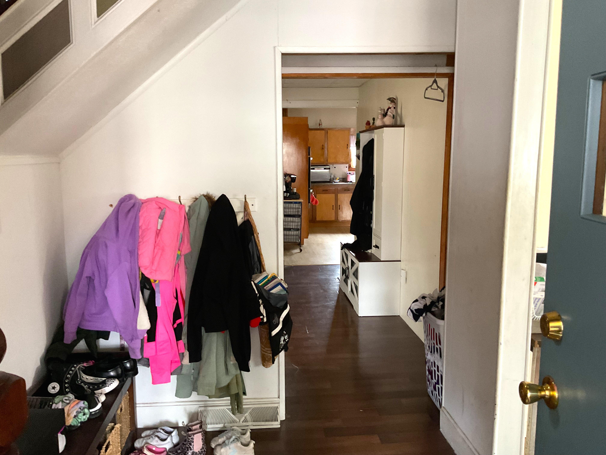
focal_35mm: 29
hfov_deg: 61.7
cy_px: 228
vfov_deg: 48.2
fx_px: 508
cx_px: 303
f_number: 1.8
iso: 250
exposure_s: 1/30
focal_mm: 3
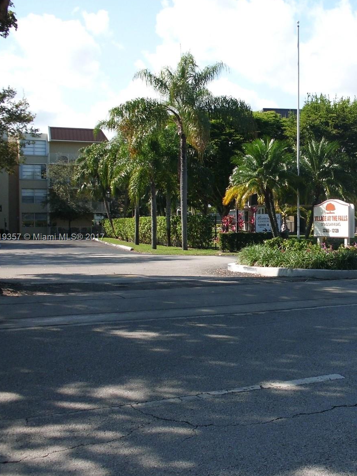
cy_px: 238
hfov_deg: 28.8
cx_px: 299
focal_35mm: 49
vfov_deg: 38.9
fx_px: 674
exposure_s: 1/160
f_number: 7.3
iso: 64
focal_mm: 6.3
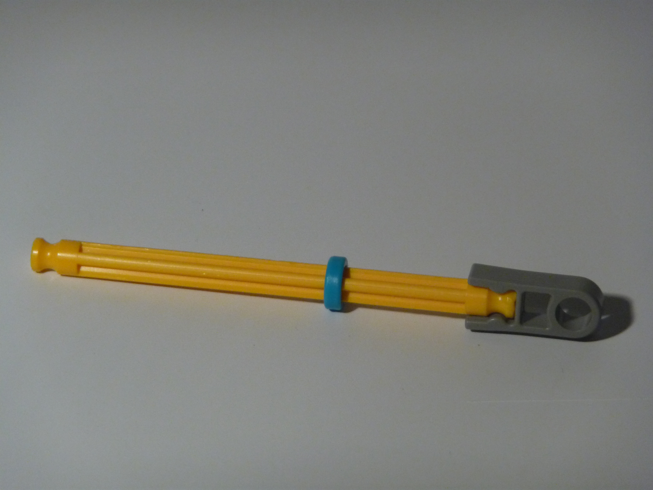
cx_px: 326
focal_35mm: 264
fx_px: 4980
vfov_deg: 5.6
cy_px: 245
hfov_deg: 7.5
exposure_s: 1/50
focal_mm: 45.4
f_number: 4.9
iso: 400
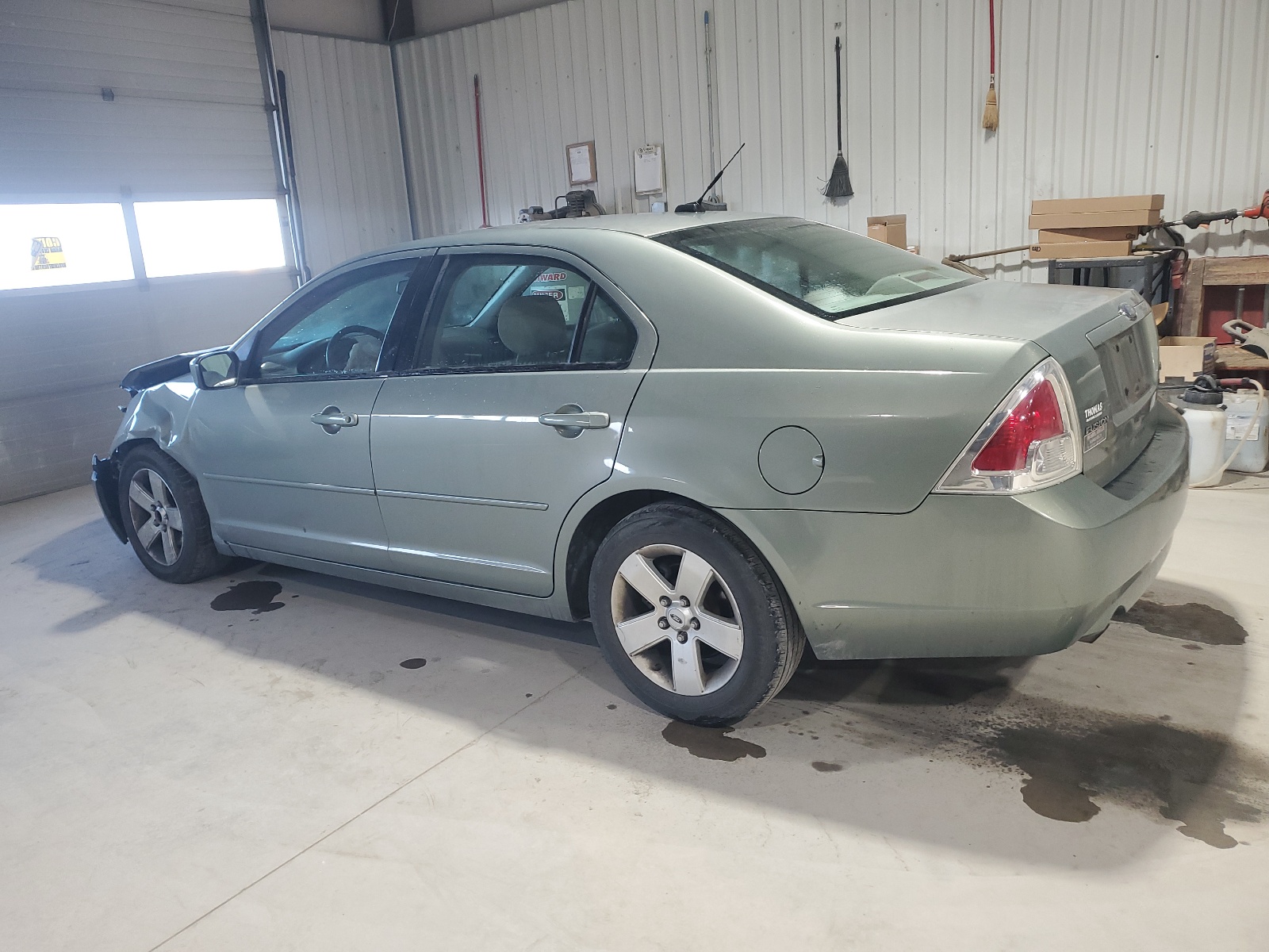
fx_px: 953
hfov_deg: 67.3
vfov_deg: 53.1
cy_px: 476
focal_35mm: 26
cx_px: 634
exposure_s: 1/60.2
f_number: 1.5
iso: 76
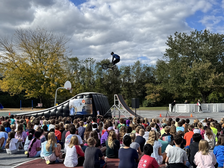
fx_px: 155
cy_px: 84
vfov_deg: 56.8
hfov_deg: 71.6
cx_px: 112
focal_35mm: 24
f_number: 1.78
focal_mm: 6.76
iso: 80
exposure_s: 1/3802
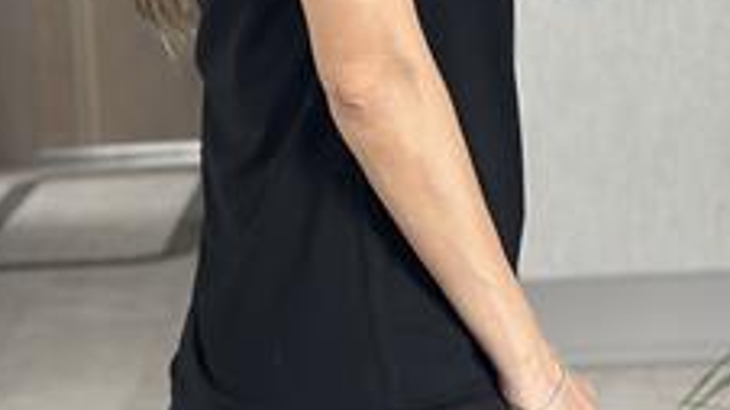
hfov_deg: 18.3
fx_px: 2264
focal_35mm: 117
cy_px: -32
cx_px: 336
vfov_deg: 10.2
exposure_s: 1/60
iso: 250
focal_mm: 6.86
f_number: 1.78
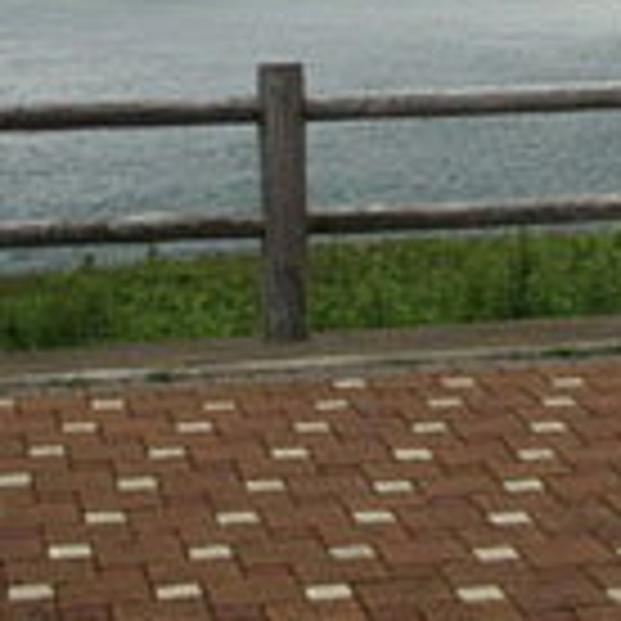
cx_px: 792
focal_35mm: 124
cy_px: 50
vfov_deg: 13.9
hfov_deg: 13.6
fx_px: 2517
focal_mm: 28
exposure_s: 1/750
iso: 400
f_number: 4.5
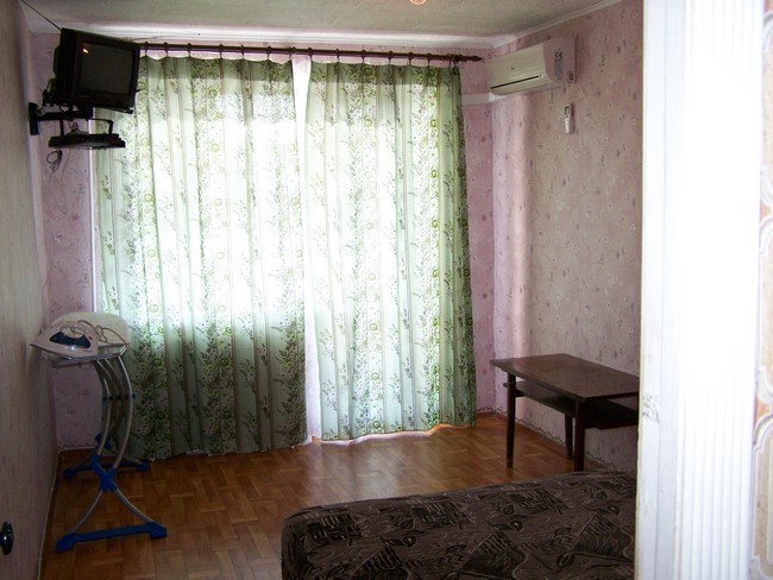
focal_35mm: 38
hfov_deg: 49.0
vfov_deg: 37.7
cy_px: 290
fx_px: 849
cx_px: 386
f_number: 2.8
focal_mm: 6.3
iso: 160
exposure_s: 1/60
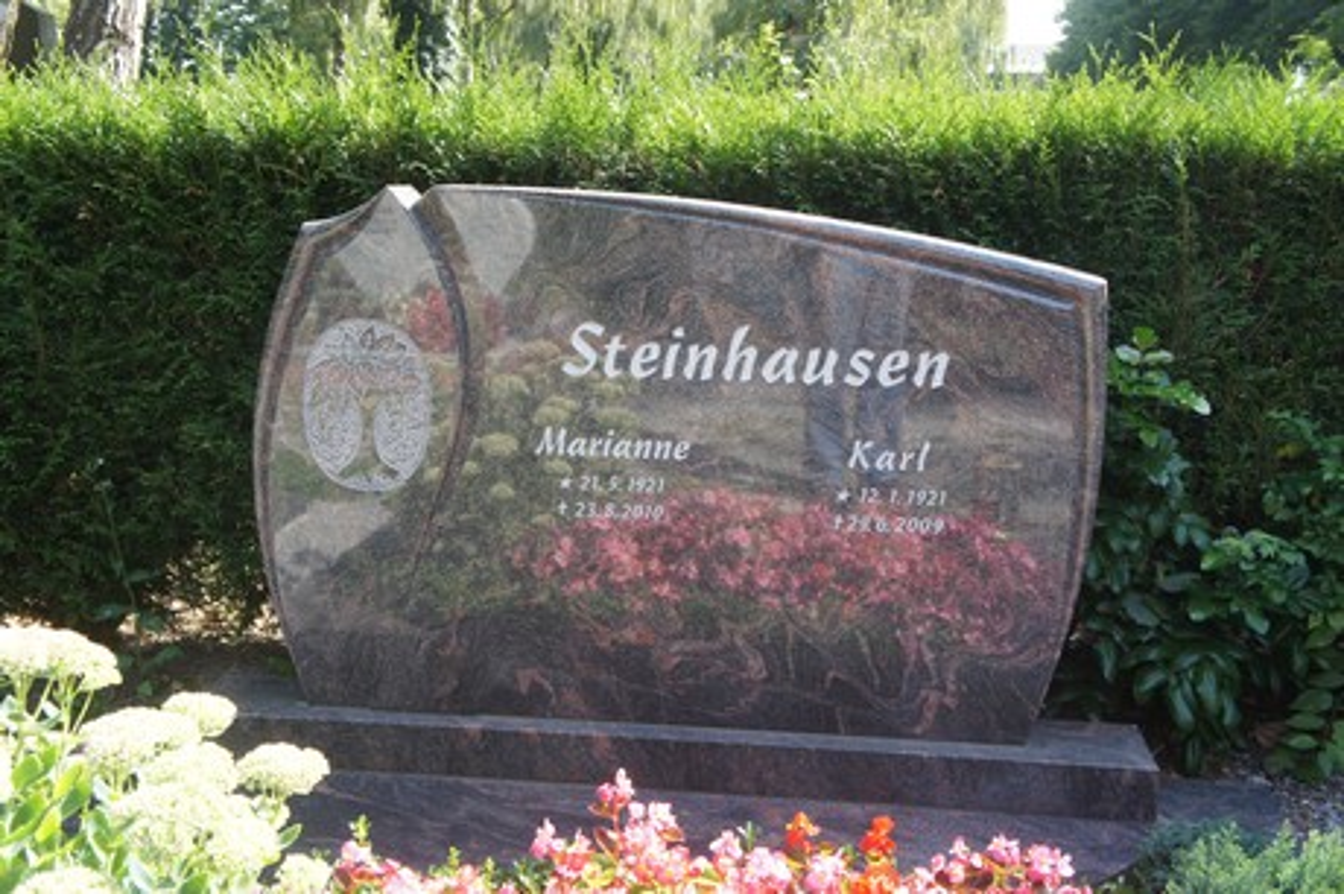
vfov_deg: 31.8
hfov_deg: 46.4
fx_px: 1567
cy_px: 447
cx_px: 672
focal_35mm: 42
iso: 500
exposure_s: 1/250
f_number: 5.6
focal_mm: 28
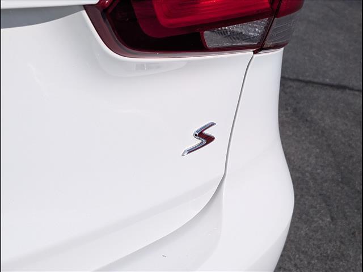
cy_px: 136
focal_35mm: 49
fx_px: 514
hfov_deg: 38.9
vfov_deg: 29.7
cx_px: 182
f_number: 1.68
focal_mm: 6.9
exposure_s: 1/5000
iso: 50
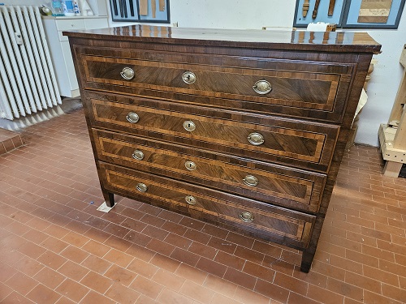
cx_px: 203
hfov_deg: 73.9
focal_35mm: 23
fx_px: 270
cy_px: 152
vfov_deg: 58.9
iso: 640
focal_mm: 5.4
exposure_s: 1/33.3
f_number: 1.8
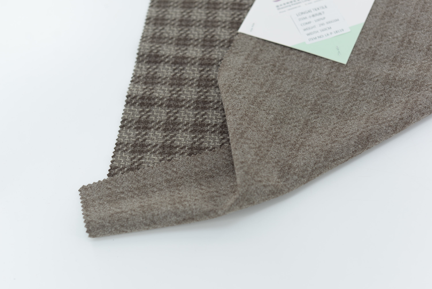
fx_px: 600
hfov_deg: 39.6
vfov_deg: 27.0
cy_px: 144
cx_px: 216
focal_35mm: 50
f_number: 3.5
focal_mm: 50
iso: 100
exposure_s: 1/160
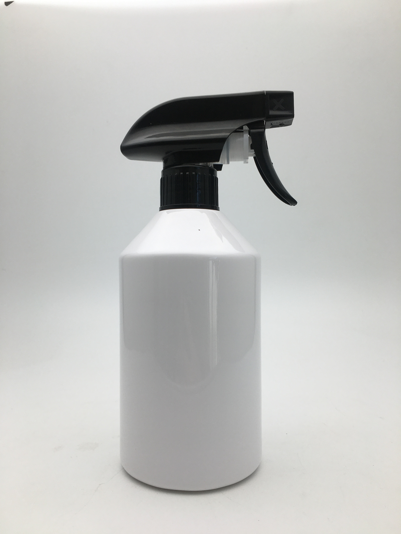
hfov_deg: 48.2
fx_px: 448
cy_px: 267
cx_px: 200
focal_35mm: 29
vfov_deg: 61.7
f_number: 2.2
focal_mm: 4.15
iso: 25
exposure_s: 1/364
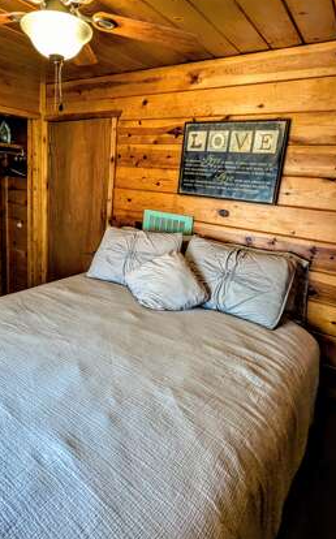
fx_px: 308
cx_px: 121
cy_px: 230
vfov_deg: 81.8
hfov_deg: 56.3
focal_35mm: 21
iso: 81
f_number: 2.2
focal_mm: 2.35
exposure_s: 1/60
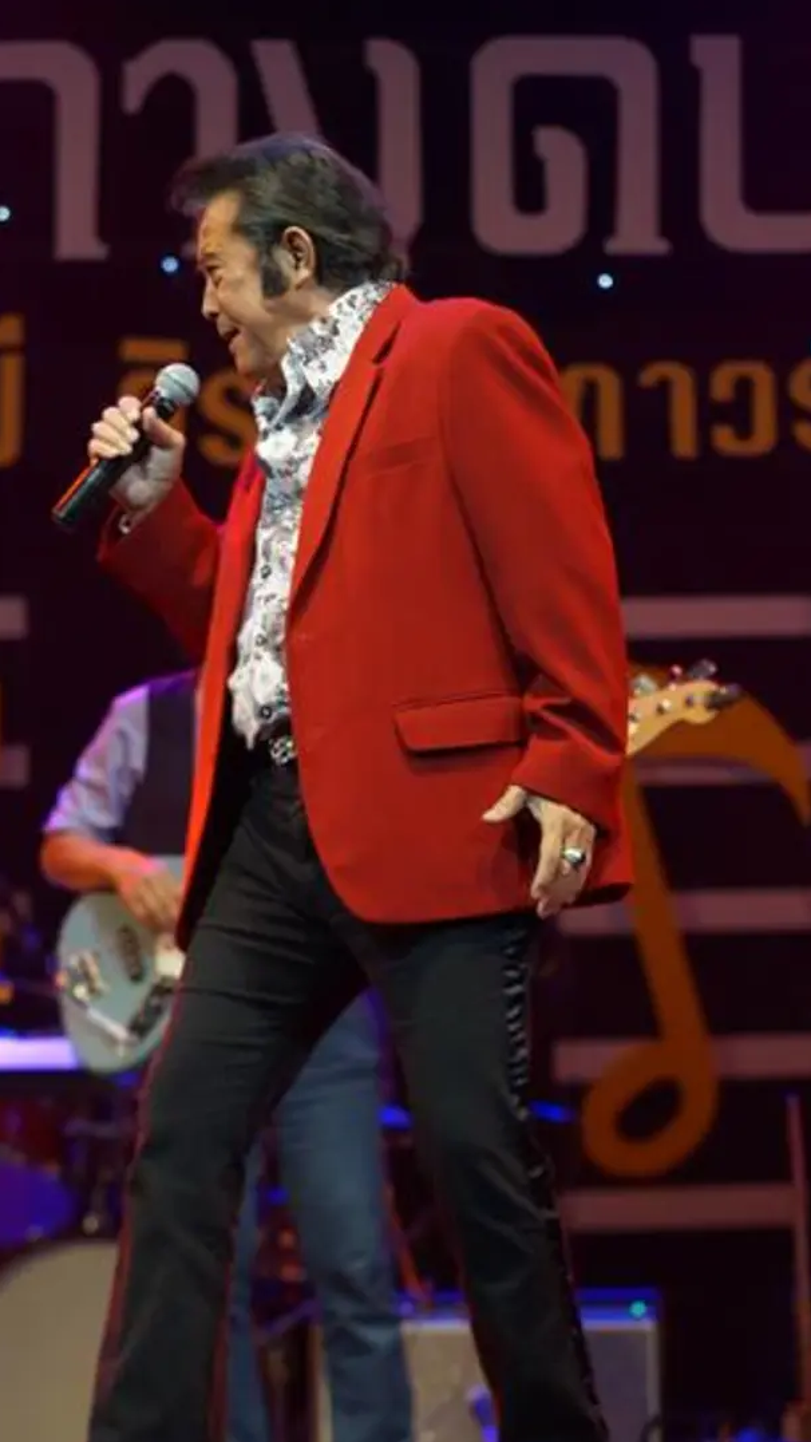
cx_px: 327
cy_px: 702
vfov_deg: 14.8
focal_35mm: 146
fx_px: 5564
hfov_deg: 8.3
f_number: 2.8
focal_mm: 85
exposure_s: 1/60
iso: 400
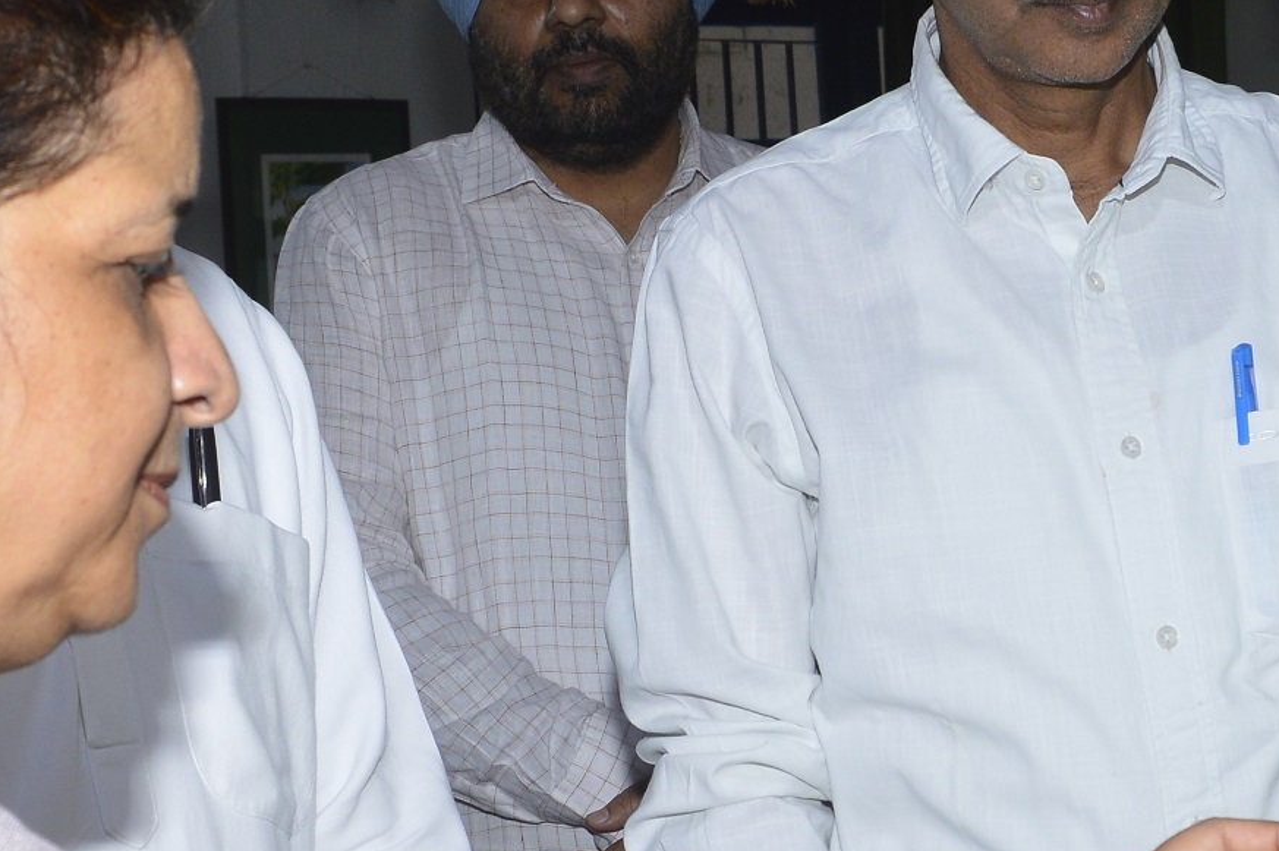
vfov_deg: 14.7
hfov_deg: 21.6
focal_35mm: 93
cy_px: 548
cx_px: 1028
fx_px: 3302
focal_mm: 18
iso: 200
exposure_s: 1/125
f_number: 5.6
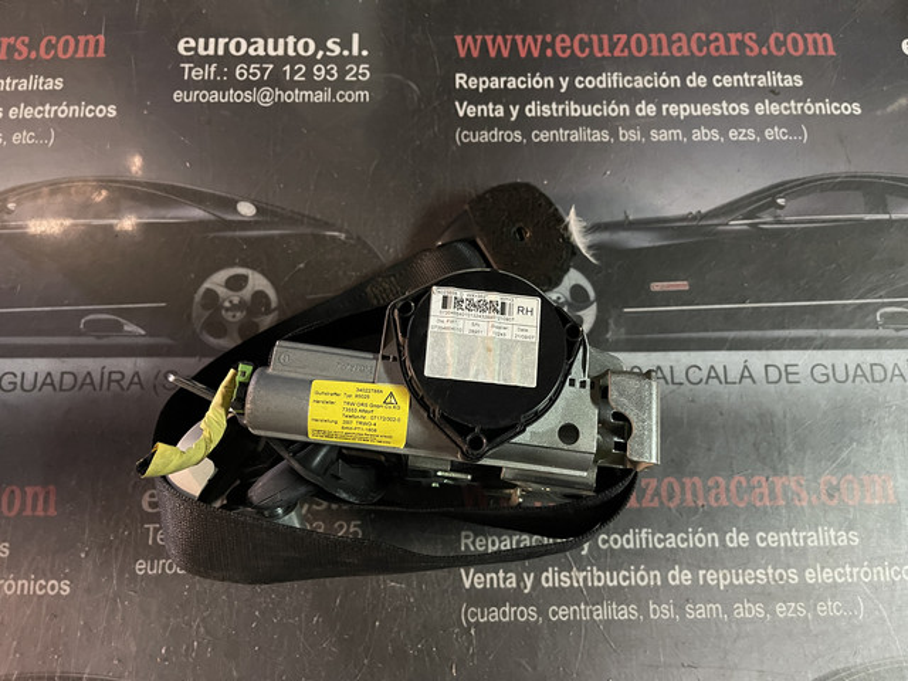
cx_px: 454
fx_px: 682
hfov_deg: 67.3
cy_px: 340
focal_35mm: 26
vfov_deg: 53.1
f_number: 1.6
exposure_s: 1/25
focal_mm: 5.1
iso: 640
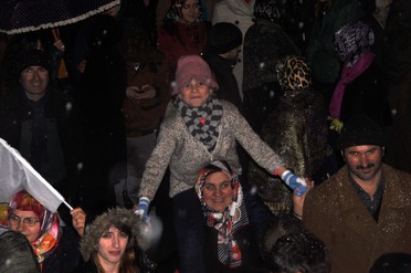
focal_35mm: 132
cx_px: 176
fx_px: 1505
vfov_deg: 10.4
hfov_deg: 15.5
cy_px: 140
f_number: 5.6
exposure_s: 1/60
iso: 200
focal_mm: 70
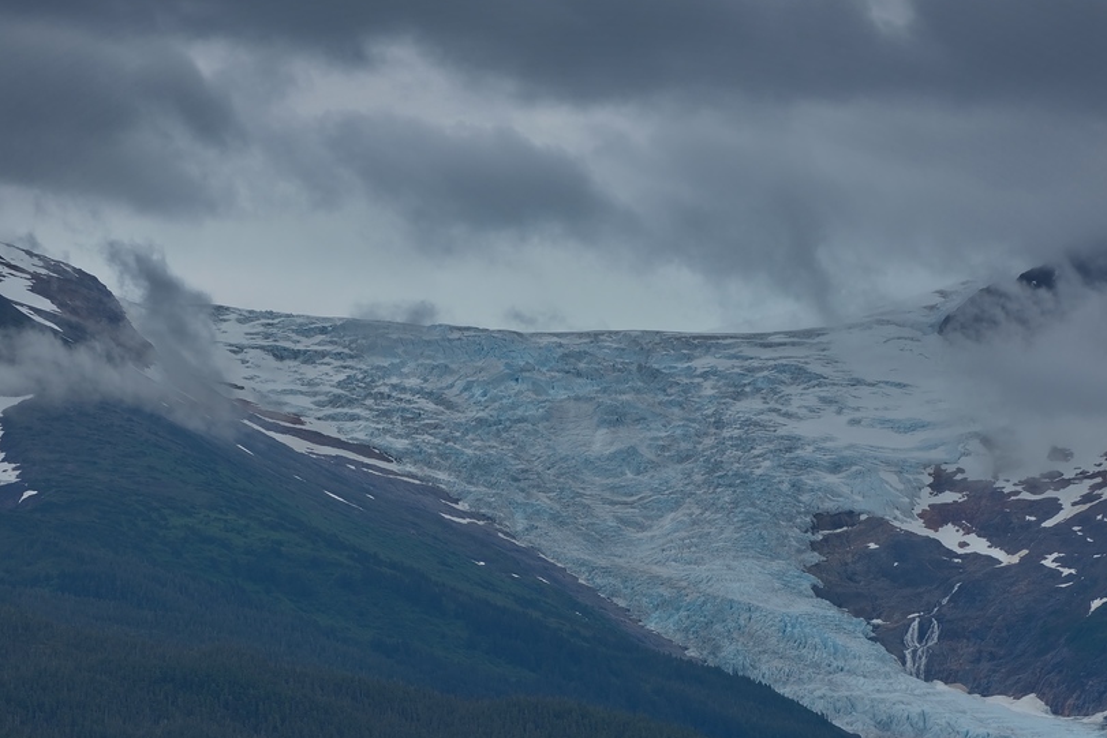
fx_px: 5628
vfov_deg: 7.5
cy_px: 520
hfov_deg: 11.2
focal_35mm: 183
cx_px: 579
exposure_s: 1/400
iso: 100
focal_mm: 116
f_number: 10
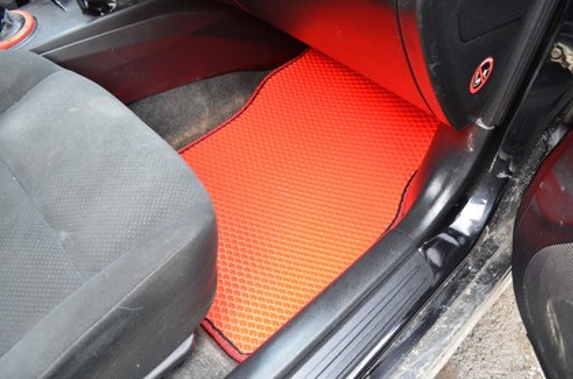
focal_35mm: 27
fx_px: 429
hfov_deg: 67.5
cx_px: 286
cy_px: 190
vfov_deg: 47.7
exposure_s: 1/10
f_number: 5.6
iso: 800
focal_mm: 18
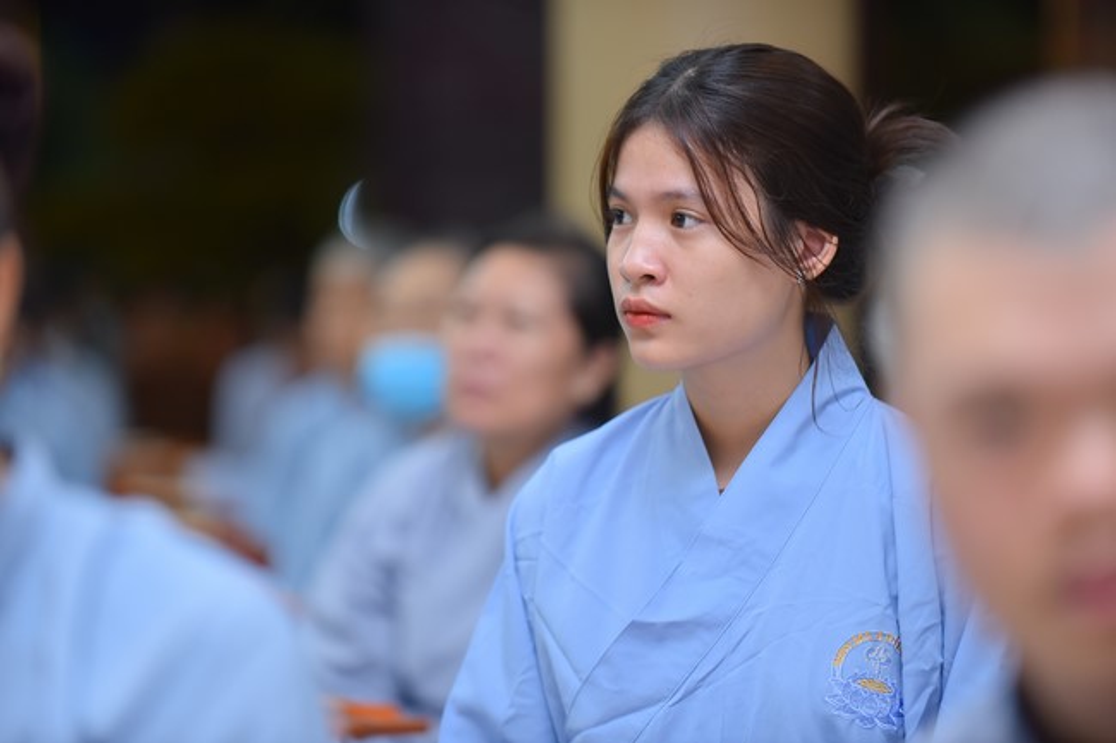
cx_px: 558
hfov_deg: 13.3
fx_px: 4803
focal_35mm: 155
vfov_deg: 8.8
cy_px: 372
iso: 640
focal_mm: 155
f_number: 2.8
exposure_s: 1/125
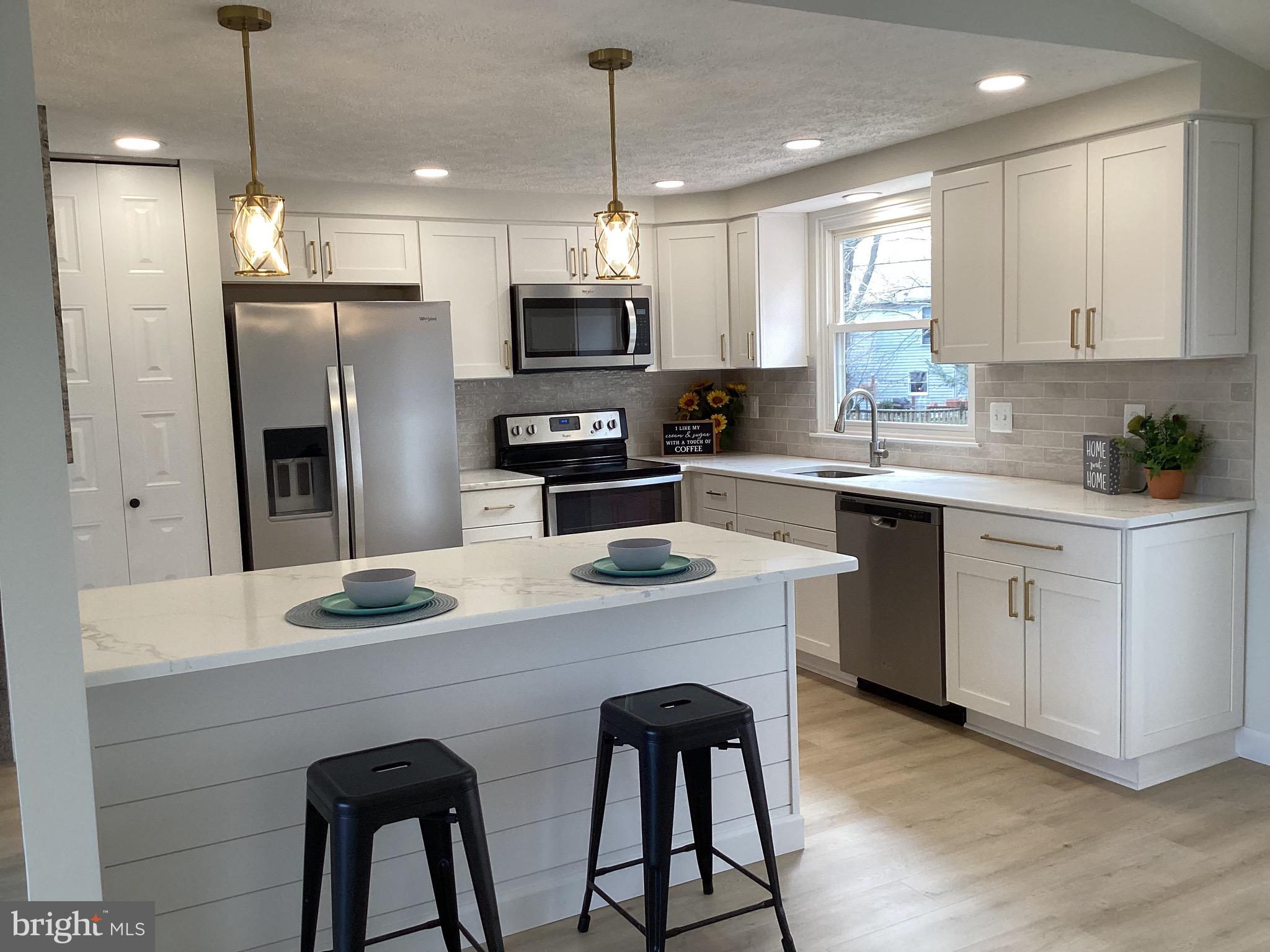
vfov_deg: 45.4
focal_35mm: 31
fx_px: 1137
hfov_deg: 58.4
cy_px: 476
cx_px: 635
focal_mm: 3.3
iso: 50
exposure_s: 1/100
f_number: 2.4
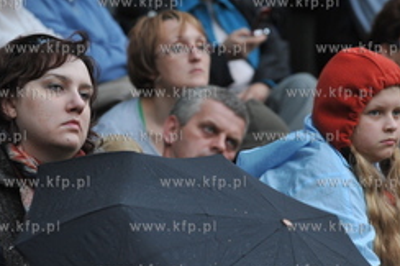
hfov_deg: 6.3
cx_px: 261
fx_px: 3640
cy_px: 204
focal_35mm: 328
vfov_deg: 4.2
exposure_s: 1/100
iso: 1600
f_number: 5.6
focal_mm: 200
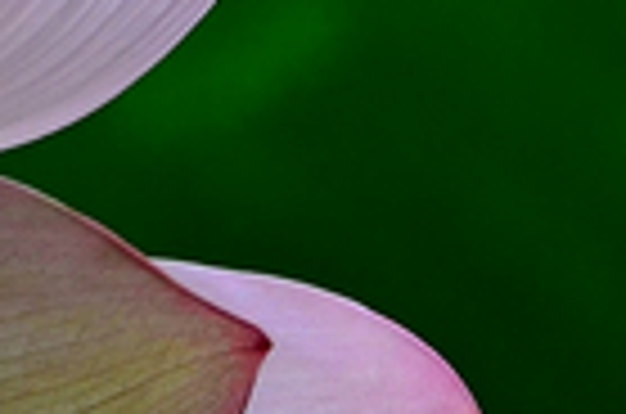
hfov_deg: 0.7
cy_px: 45
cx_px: 212
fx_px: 52238
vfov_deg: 0.5
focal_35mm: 3011
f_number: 11
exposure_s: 1/250
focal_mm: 350
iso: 400
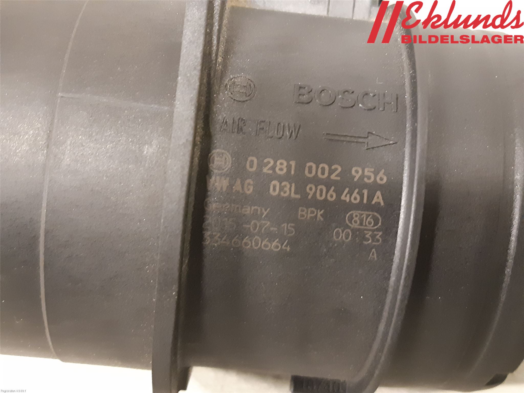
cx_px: 262
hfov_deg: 67.3
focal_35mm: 26
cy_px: 196
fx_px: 394
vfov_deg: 53.1
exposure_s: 1/20
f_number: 1.7
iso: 640
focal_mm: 3.93
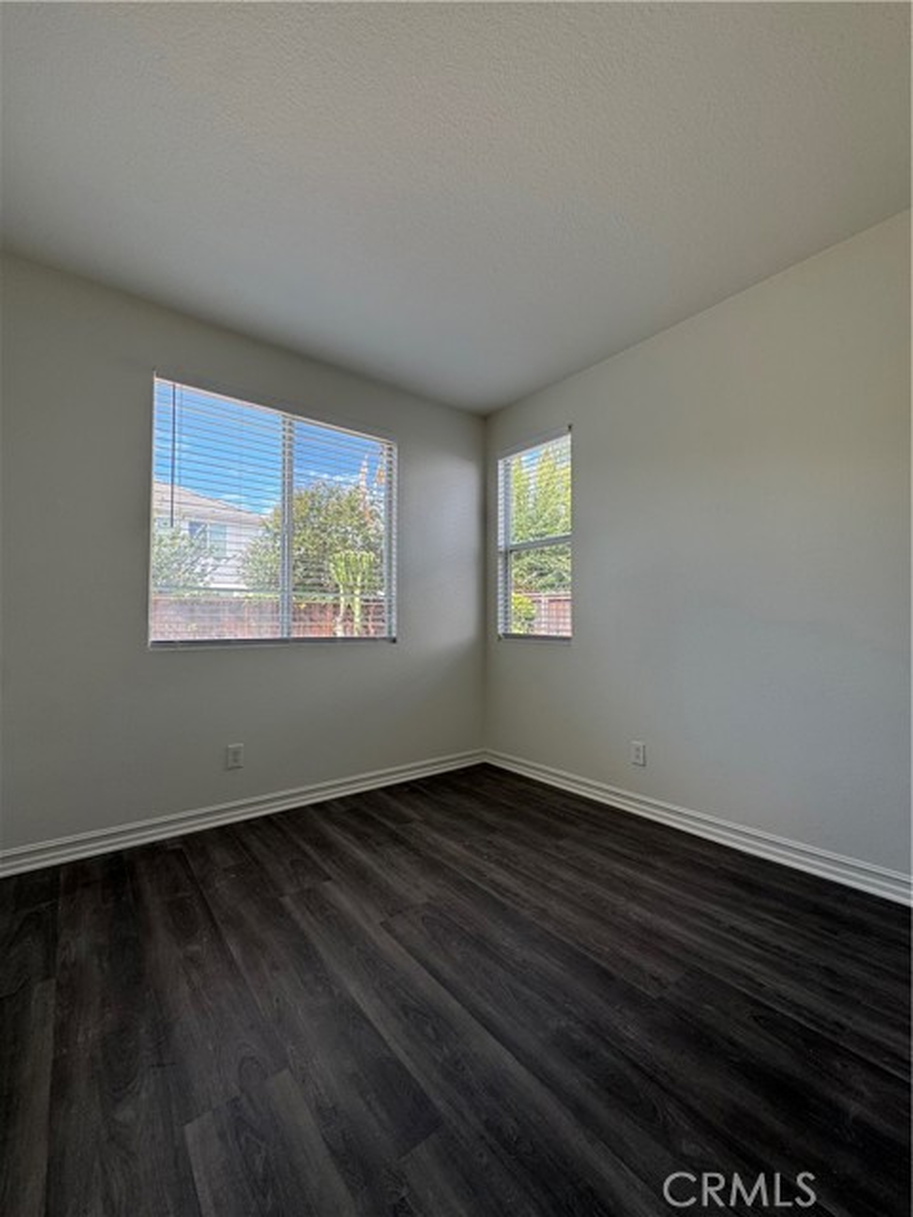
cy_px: 608
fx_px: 492
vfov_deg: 102.1
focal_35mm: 14
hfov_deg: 85.7
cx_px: 456
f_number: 2.2
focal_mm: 2.22
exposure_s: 1/155
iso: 40
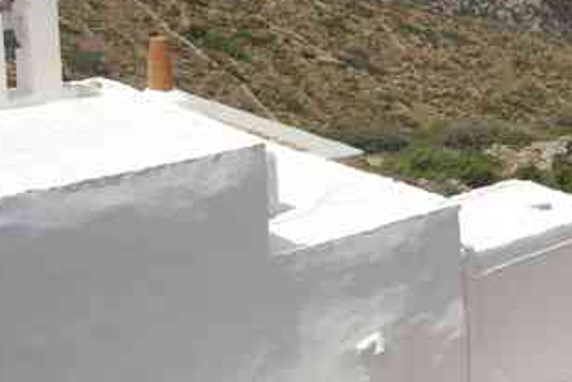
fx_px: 2195
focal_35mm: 138
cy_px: 84
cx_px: 759
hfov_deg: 14.2
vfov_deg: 9.9
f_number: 11
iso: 200
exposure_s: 1/100
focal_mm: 29.4
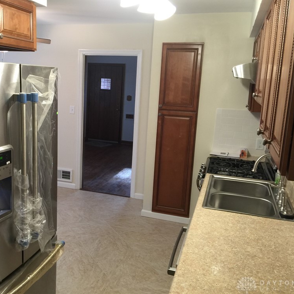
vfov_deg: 47.2
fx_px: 336
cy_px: 144
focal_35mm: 35
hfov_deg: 46.8
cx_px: 110
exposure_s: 1/15
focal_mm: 4.15
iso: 50
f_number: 2.2
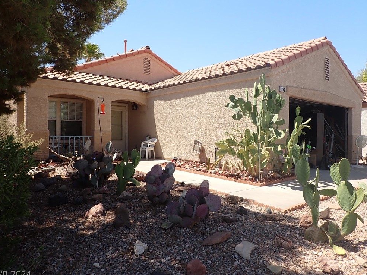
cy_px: 137
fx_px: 276
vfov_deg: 53.0
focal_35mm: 26
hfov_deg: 67.3
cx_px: 181
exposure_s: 1/1000
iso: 100
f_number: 2.8
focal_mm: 4.5
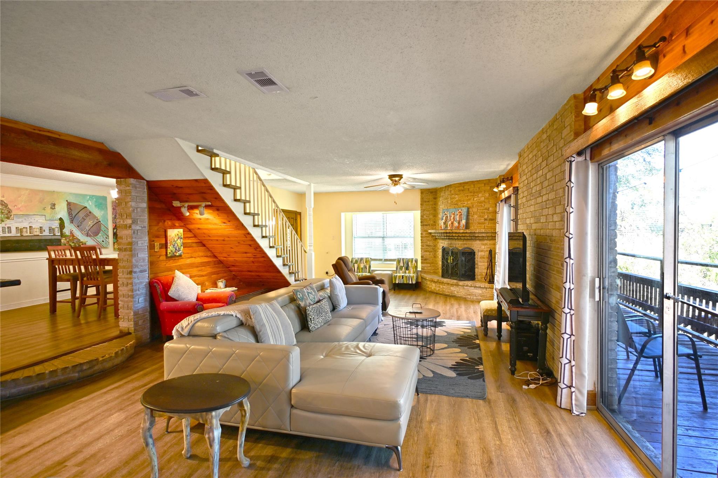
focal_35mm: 18
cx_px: 359
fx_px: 359
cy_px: 239
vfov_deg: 67.3
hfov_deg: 90.0
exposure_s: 1/20
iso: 180
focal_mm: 12
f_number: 3.5
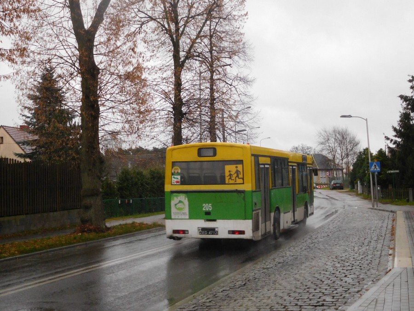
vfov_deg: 29.1
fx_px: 598
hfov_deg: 38.2
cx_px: 207
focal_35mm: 50
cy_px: 156
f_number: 4.1
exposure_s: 1/250
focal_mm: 8.9
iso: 400
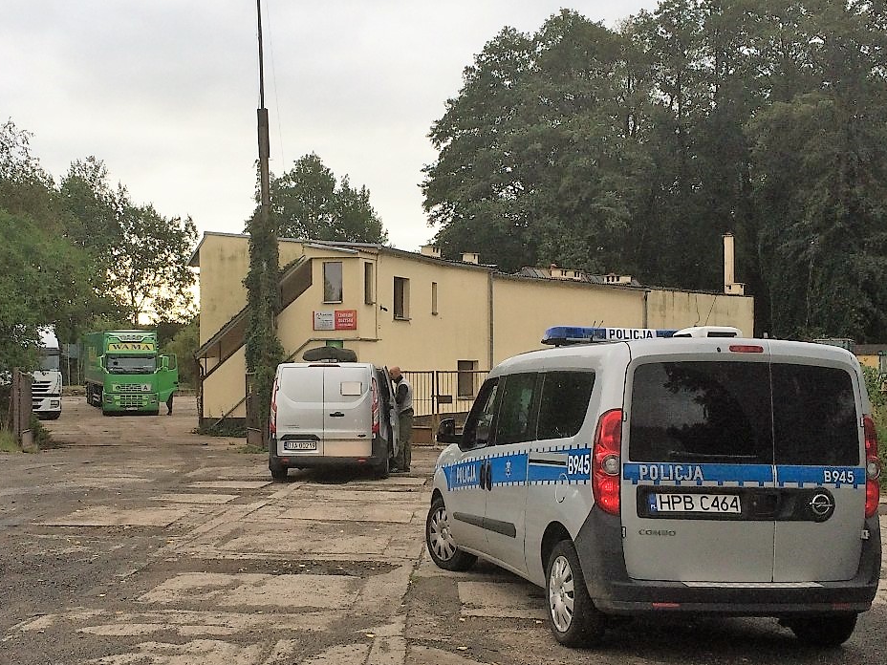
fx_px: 820
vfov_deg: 44.2
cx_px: 452
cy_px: 335
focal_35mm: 32
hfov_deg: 56.8
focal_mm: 4.15
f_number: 2.2
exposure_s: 1/720
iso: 32
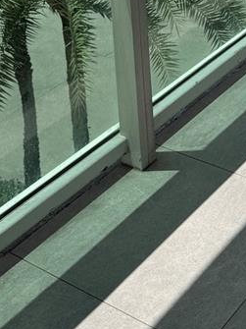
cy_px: -178
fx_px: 815
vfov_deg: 19.5
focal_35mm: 86
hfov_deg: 17.1
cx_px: 158
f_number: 1.78
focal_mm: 6.76
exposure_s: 1/6410
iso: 80
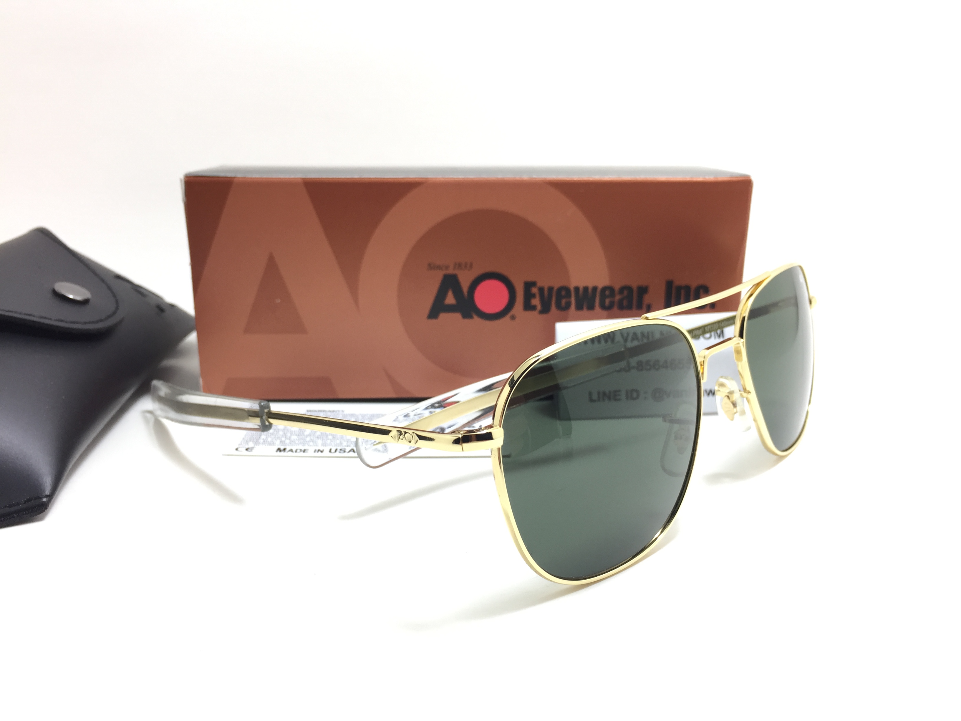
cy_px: 360
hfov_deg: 61.7
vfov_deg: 48.2
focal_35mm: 29
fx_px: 805
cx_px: 480
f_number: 2.2
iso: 40
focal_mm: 4.15
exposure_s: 1/50
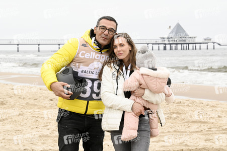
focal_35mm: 130
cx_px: 114
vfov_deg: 10.5
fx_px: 819
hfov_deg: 15.8
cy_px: 76
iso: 4000
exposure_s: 1/500
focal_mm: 130
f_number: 16
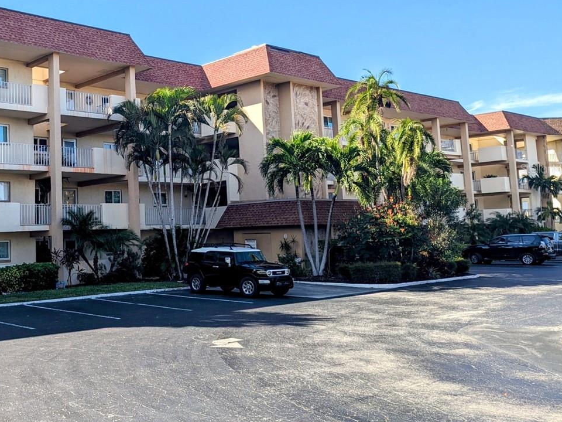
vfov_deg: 35.8
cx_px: 107
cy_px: 168
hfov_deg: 44.4
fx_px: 649
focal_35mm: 40
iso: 45
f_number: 1.85
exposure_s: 1/943
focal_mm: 6.81
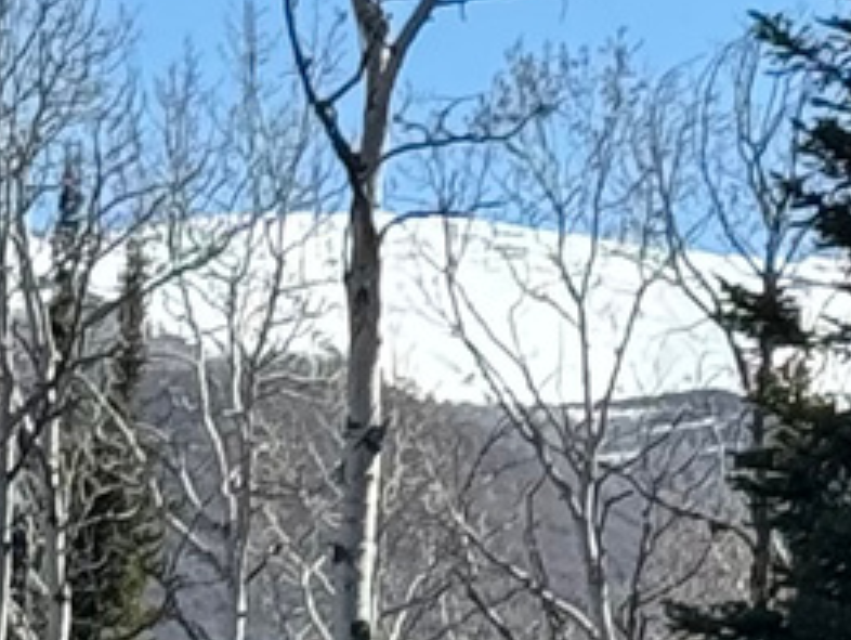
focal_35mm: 375
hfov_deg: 5.2
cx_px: 1718
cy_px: 1017
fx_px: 9227
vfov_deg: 3.9
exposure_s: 1/3610
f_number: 1.78
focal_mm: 6.76
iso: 64
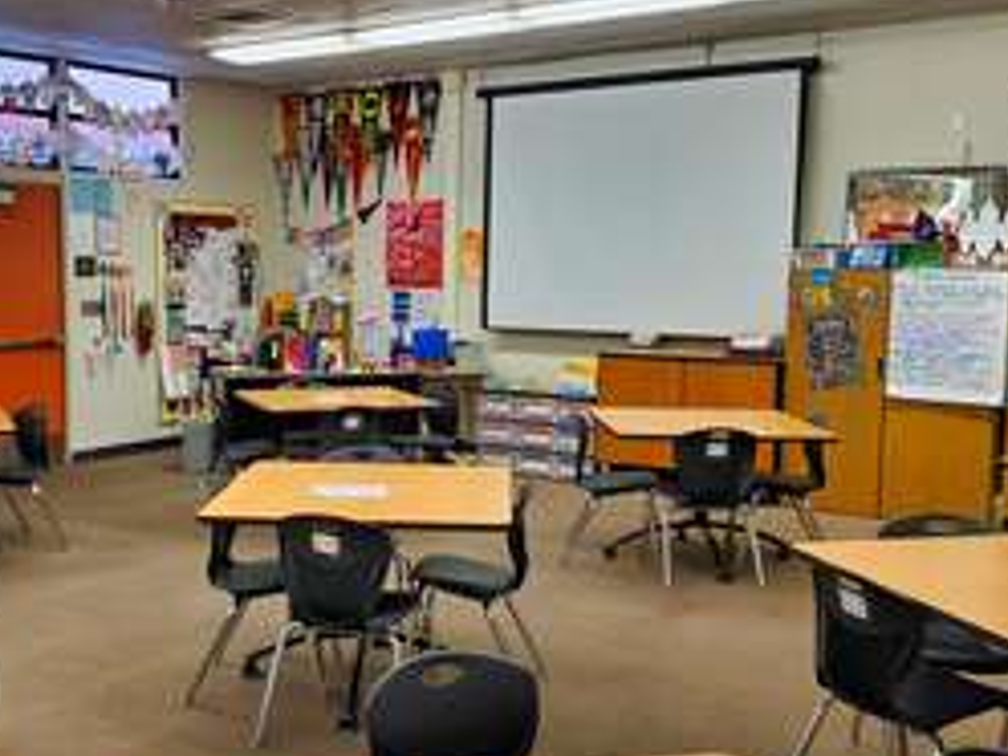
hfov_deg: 44.1
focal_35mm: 42
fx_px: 1223
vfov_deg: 34.3
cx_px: 325
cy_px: 382
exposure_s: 1/120
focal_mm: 4.3
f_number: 2.4
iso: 200
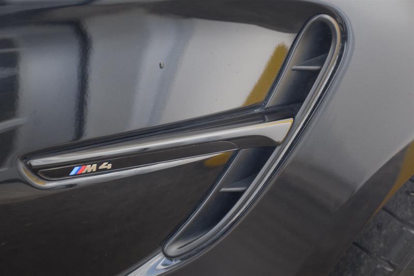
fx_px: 1035
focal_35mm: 90
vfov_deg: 15.2
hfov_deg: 22.6
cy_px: 138
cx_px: 207
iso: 1800
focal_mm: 60
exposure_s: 1/125
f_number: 5
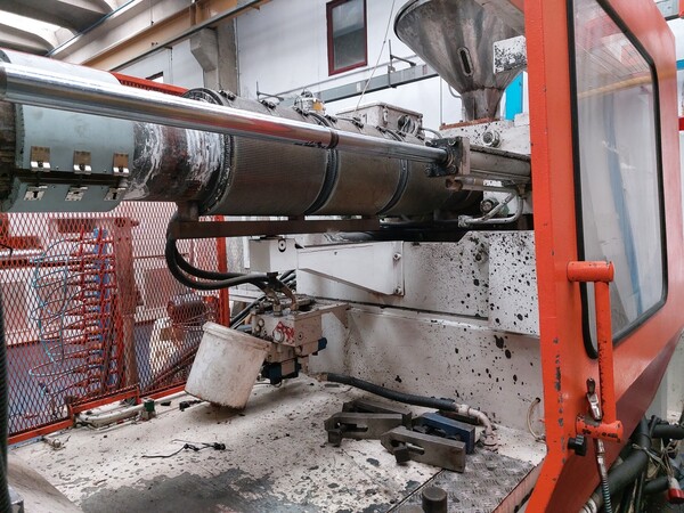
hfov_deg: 71.6
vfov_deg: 56.8
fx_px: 474
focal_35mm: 24
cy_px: 256
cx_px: 342
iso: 500
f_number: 1.8
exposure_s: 1/50
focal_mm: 5.23
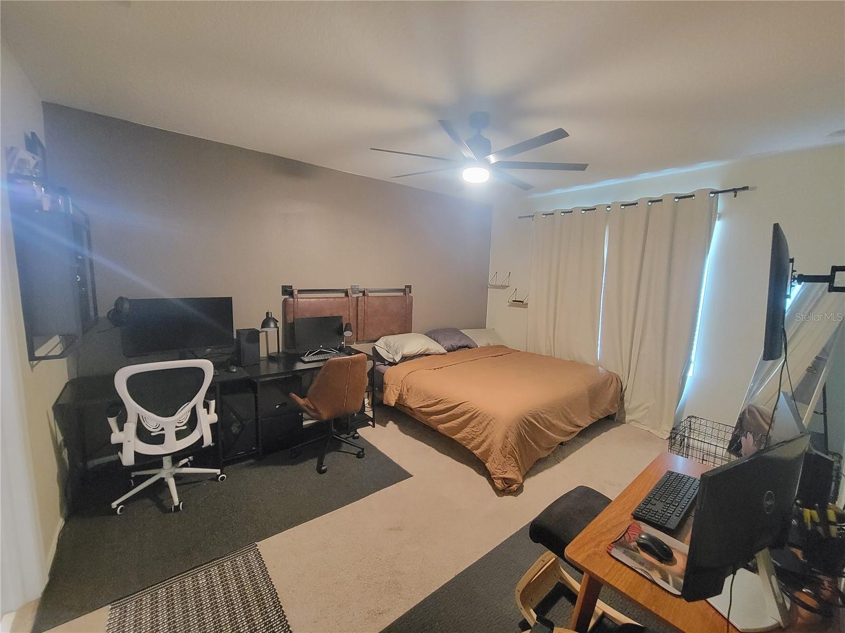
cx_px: 422
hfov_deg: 106.2
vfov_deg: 89.9
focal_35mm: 13
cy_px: 316
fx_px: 317
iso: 1250
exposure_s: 1/24
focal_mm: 2.2
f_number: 2.2
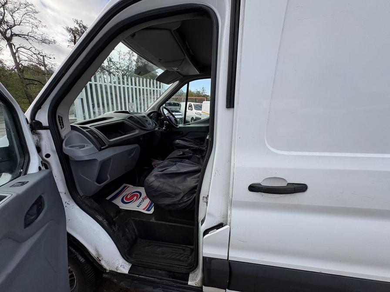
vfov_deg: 85.7
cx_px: 195
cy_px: 146
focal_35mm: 14
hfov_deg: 102.1
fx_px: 158
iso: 40
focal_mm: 2.22
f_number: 2.2
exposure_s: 1/459
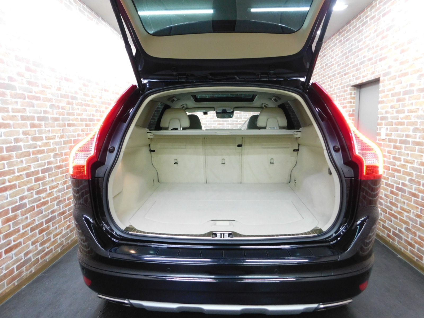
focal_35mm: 23
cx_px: 212
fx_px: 282
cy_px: 159
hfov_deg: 73.9
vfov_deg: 58.9
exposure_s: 1/20
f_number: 3
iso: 400
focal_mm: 4
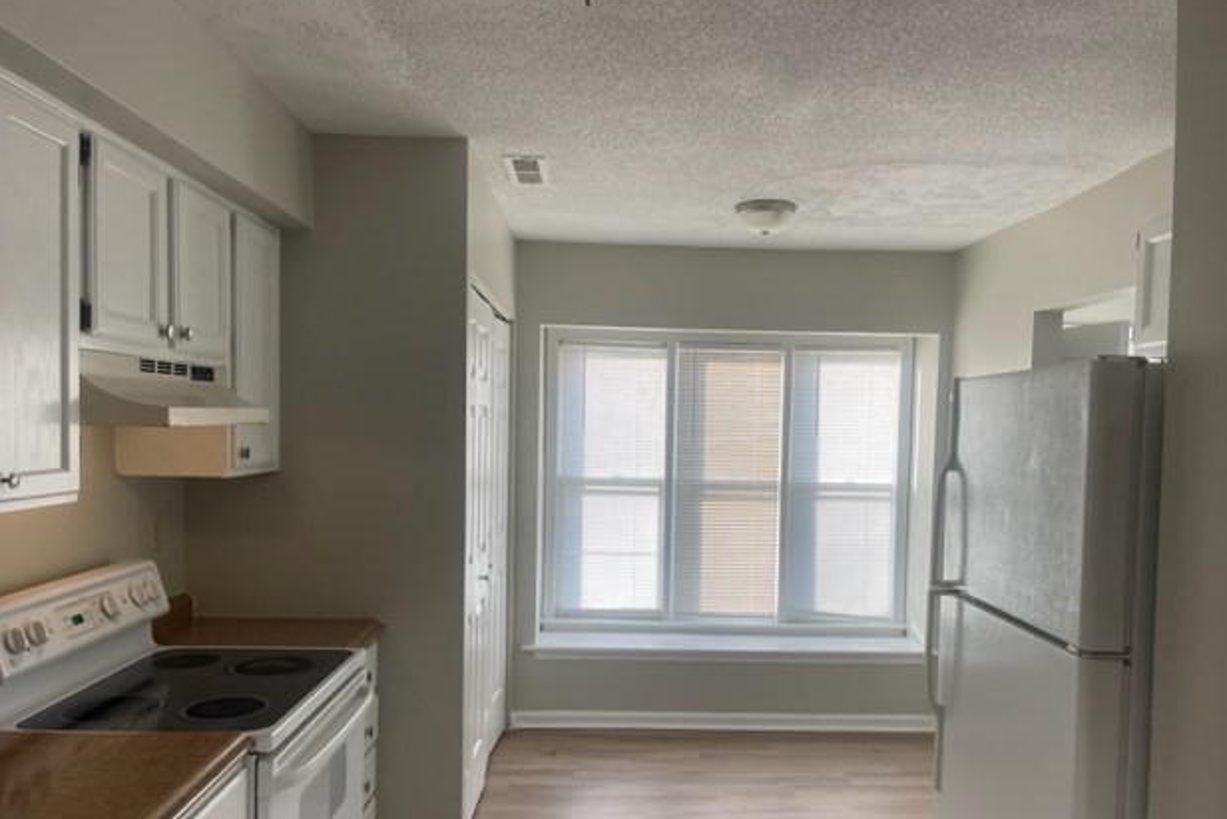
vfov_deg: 47.8
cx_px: 635
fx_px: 920
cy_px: 468
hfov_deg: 67.4
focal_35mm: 27
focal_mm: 5.1
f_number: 1.6
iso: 32
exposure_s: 1/289
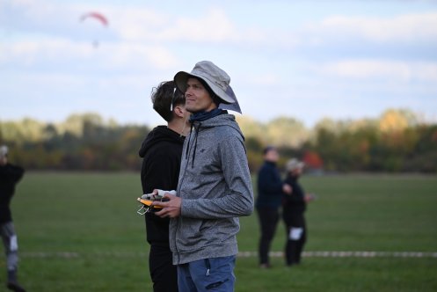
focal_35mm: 250
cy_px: 146
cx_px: 218
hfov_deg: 8.2
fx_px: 3036
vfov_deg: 5.5
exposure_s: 1/3200
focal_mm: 250
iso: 1250
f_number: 6
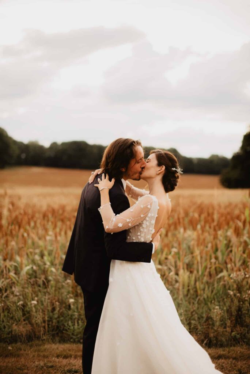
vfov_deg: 39.6
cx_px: 125
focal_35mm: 50
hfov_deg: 27.0
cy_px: 187
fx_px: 520
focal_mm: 50
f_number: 1.8
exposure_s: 1/500
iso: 400
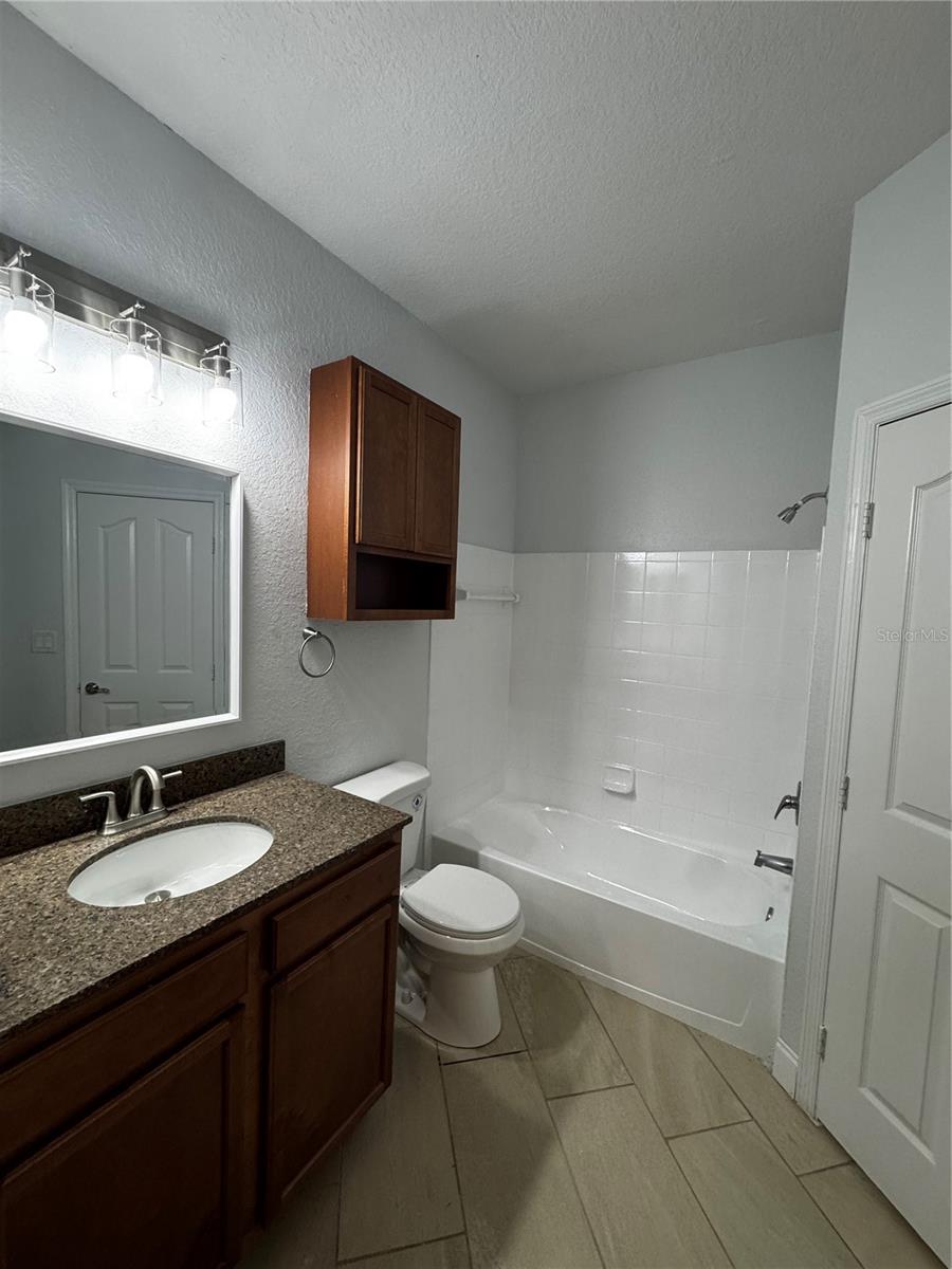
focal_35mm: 14
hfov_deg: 85.7
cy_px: 634
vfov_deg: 102.1
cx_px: 476
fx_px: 513
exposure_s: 1/120
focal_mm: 2.22
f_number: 2.2
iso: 200
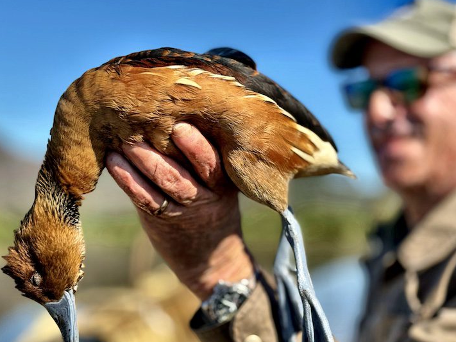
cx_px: 233
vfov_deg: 27.0
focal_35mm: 54
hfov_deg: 35.5
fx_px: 711
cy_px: 184
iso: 64
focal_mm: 6.86
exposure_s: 1/1984
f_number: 1.78
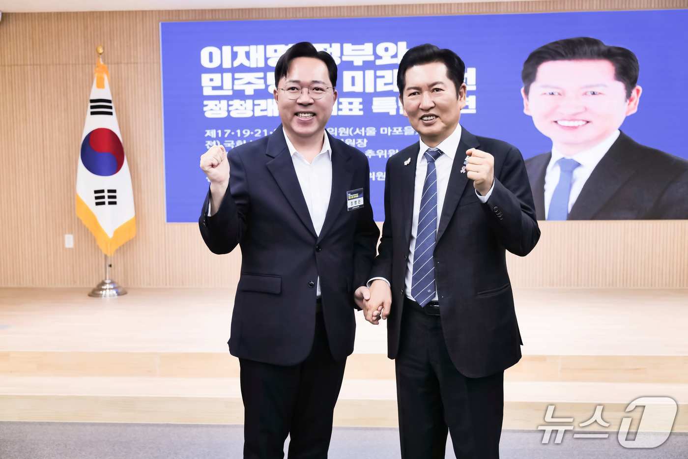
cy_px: 230
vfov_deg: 38.9
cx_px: 344
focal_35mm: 34
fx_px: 650
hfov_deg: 55.8
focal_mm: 34
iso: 800
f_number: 4
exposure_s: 1/200
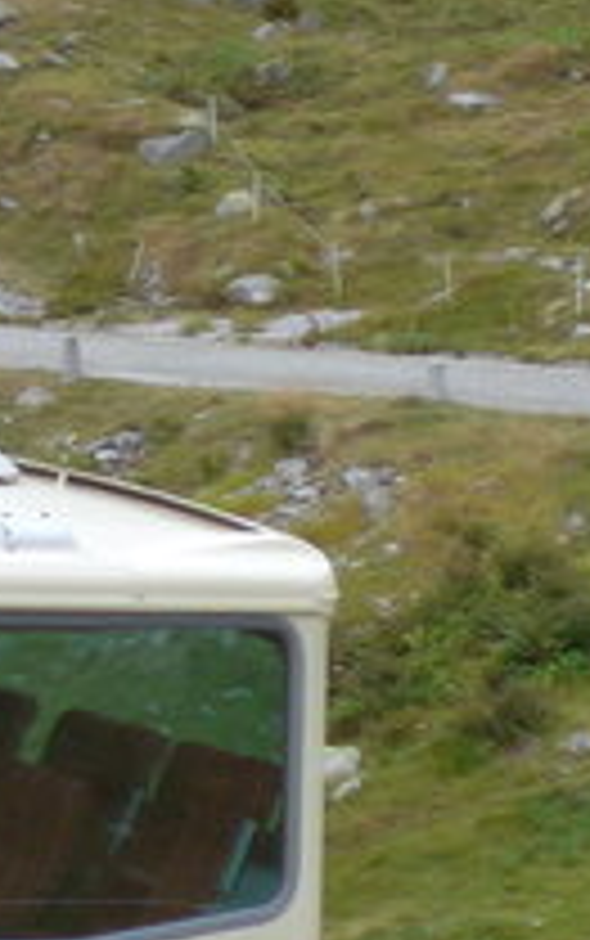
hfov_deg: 4.5
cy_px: 288
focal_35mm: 280
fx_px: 7189
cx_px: -1333
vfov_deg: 7.5
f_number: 3
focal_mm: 9.5
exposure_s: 1/500
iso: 80
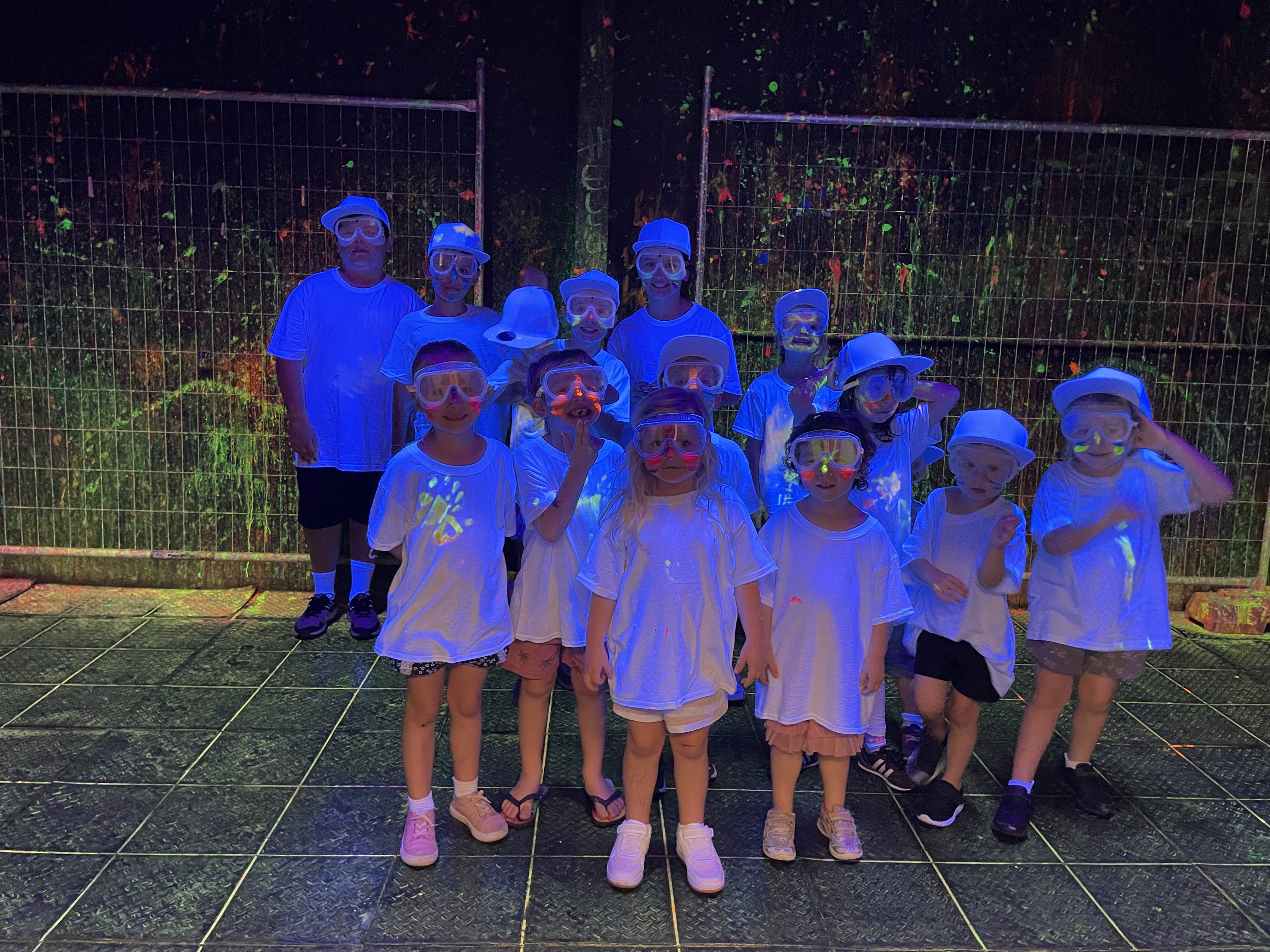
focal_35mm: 26
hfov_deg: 67.3
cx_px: 635
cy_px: 476
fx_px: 954
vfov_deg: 53.1
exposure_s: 1/25
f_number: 1.6
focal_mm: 4.2
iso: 500
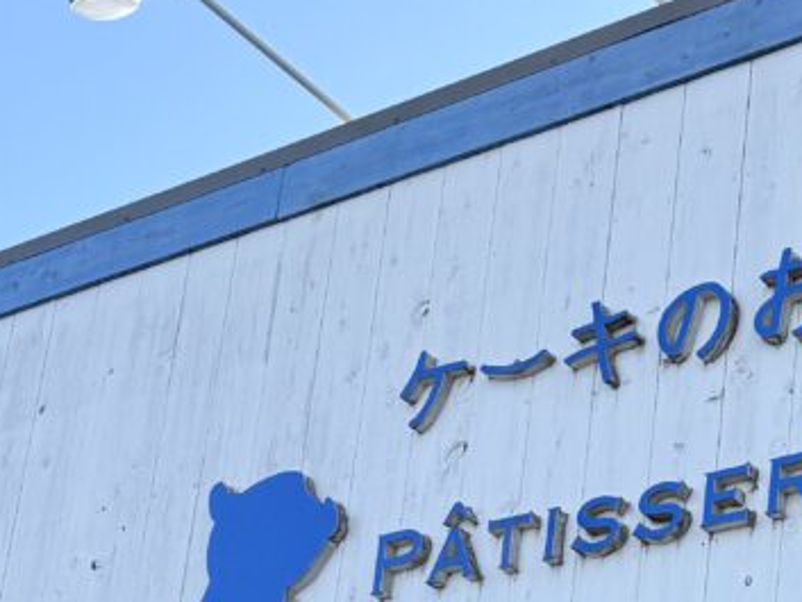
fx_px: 2016
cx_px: 822
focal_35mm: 87
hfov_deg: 21.6
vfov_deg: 15.7
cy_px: 895
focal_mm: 6.76
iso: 80
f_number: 1.78
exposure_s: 1/1770
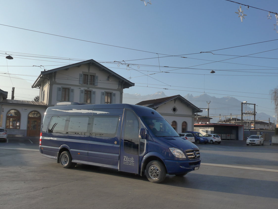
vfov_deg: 45.4
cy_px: 106
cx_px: 132
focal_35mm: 31
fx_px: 249
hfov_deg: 58.3
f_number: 4.5
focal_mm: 6
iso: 160
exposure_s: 1/640
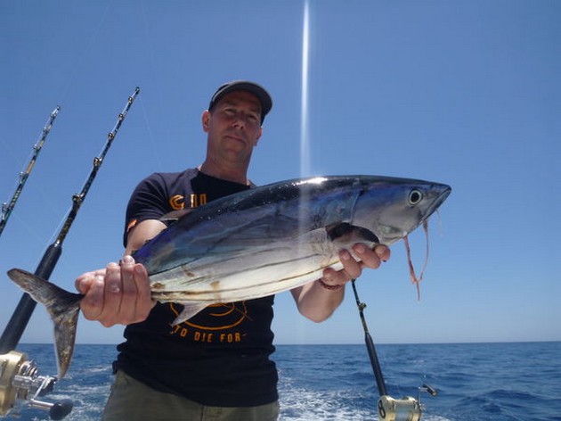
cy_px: 210
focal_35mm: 28
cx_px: 280
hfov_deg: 63.5
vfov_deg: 49.7
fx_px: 454
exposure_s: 1/160
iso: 100
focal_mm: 4.9
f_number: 10
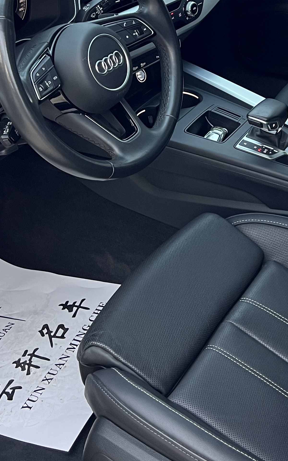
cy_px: 109
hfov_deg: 22.3
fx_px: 729
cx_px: 188
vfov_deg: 34.3
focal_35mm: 58
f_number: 1.5
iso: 160
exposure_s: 1/50
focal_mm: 5.7
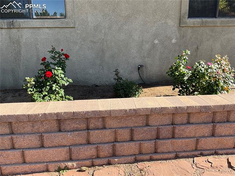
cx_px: 118
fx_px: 197
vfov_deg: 48.2
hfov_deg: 61.7
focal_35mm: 29
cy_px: 88
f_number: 1.8
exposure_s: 1/409
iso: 25
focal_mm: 3
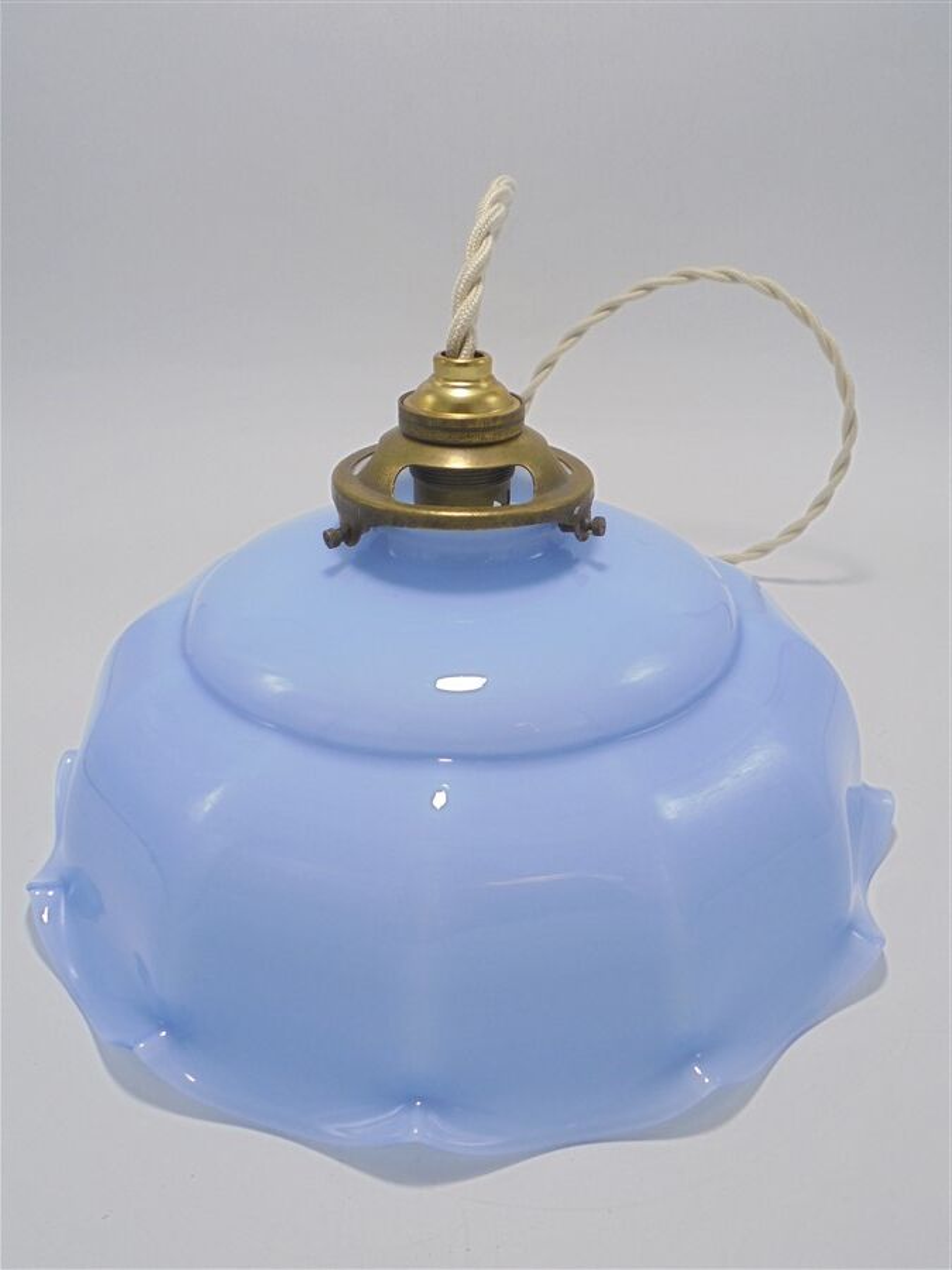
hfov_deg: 48.2
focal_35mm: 29
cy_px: 635
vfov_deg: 61.7
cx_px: 476
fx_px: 1063
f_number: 3.7
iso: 100
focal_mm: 5.3
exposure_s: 1/80
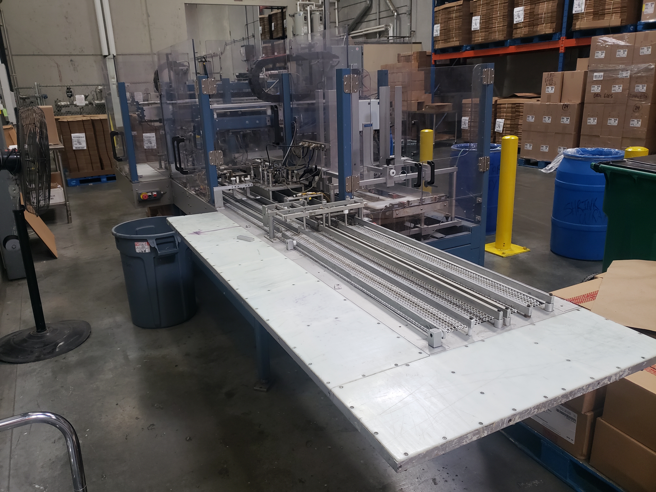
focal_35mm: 26
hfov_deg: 67.3
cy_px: 246
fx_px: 493
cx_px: 328
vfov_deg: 53.1
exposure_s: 1/60
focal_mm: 4.3
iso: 200
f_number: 1.5
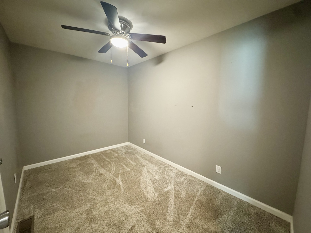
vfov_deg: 85.7
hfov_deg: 102.1
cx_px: 156
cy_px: 116
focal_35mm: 14
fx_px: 126
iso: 1250
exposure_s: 1/60
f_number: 2.2
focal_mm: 2.22
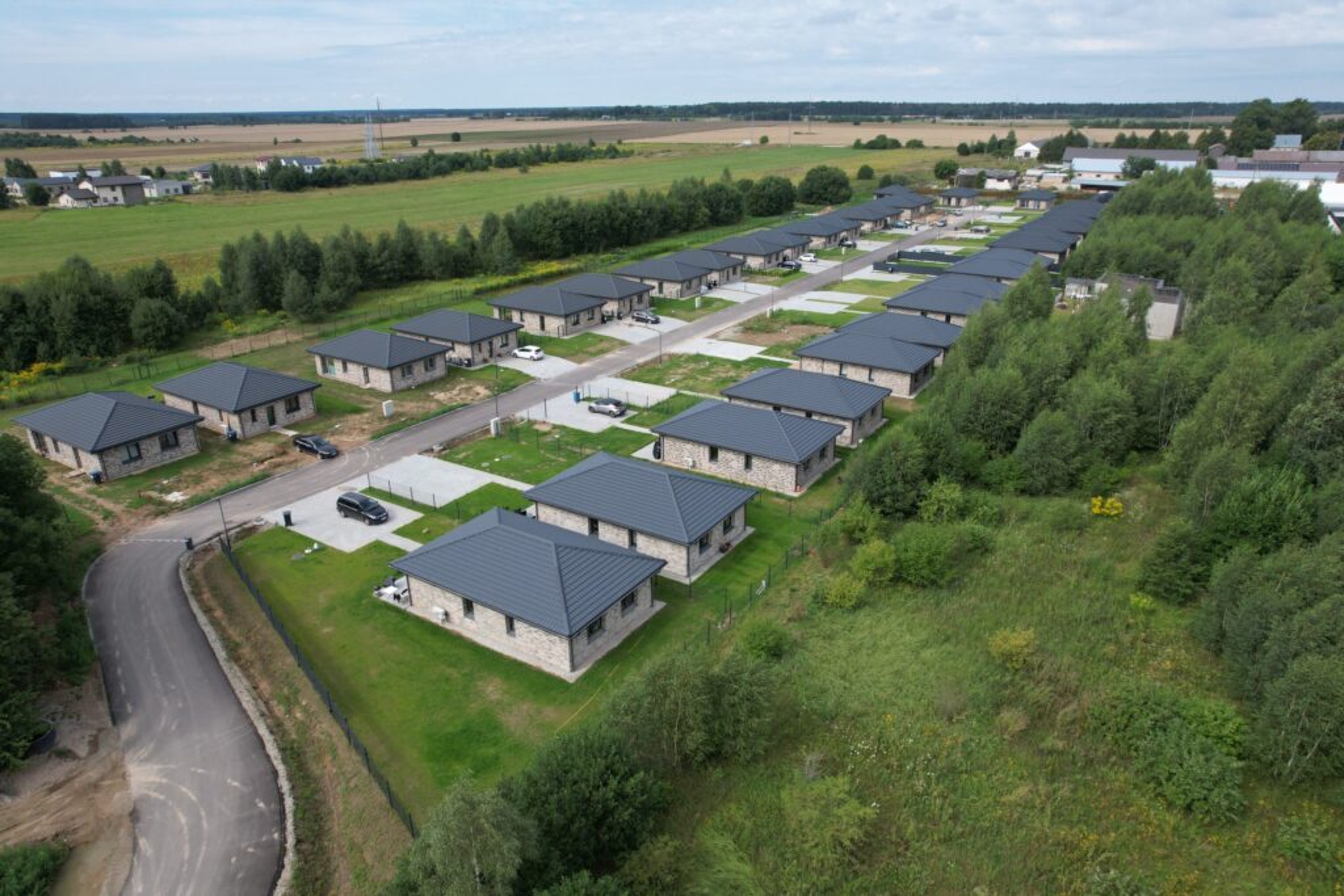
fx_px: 821
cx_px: 672
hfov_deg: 78.6
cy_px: 448
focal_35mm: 22
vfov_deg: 57.2
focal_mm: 8.38
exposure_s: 1/1250
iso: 100
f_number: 2.8
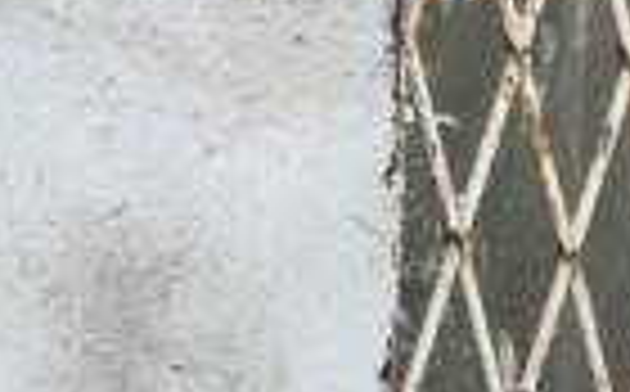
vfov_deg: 5.8
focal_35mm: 202
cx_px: -94
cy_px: 1374
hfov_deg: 10.3
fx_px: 3463
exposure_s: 1/145
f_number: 1.75
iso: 112
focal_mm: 4.77
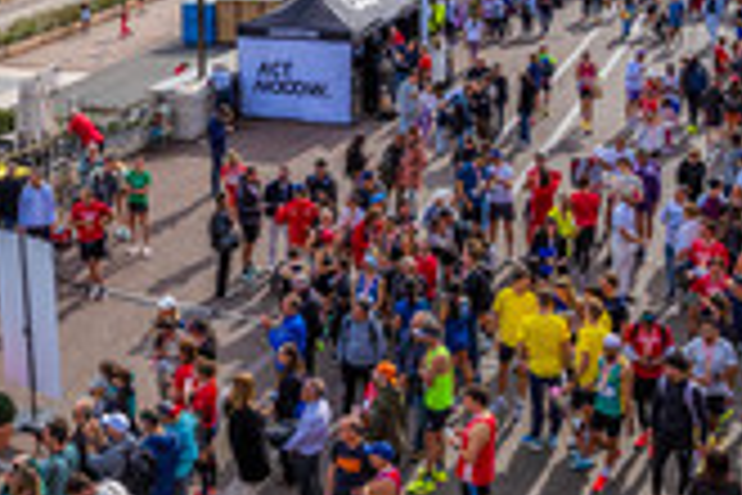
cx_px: 81
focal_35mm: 56
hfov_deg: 33.8
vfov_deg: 24.2
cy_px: 297
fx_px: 1154
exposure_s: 1/1600
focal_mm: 8.4
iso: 100
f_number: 2.8
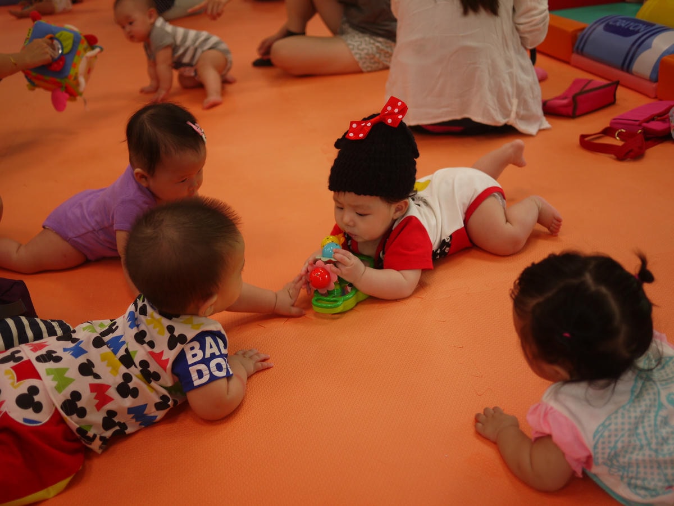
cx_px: 337
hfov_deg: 46.8
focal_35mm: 40
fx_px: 779
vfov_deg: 36.0
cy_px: 253
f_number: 1.7
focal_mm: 20
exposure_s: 1/200
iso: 160
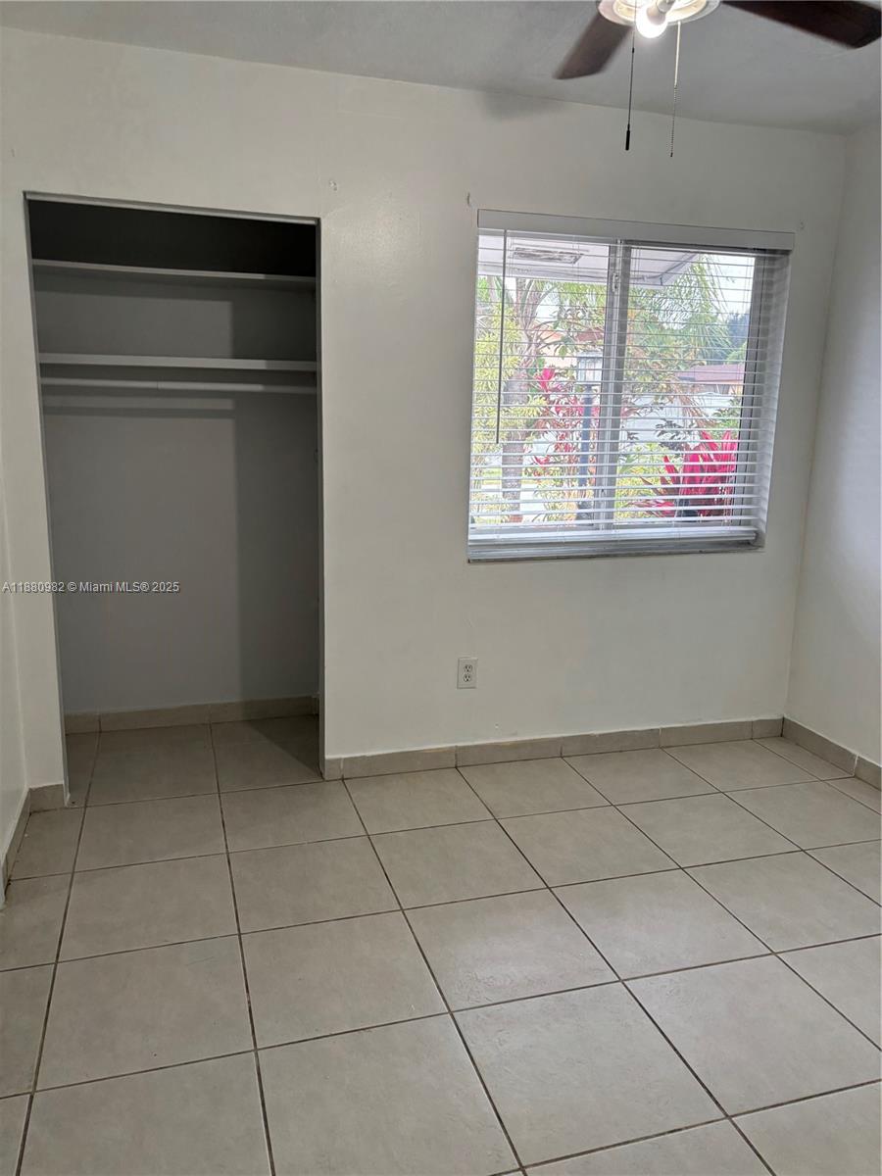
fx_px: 883
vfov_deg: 67.3
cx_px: 441
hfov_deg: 53.1
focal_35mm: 26
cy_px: 588
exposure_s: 1/120
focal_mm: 5.96
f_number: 1.6
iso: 125
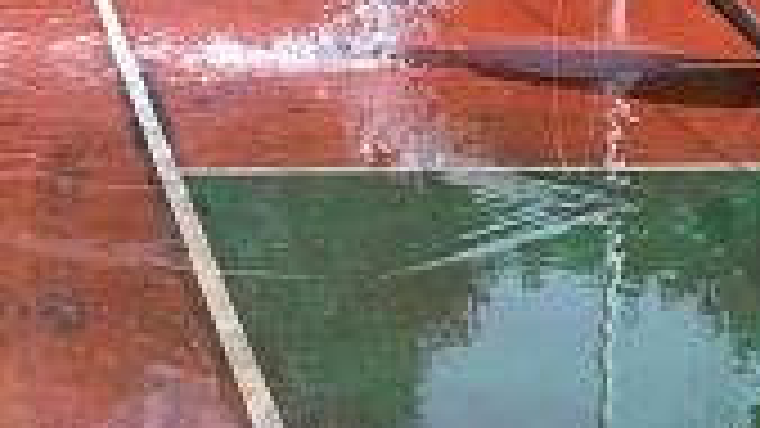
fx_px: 2357
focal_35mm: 117
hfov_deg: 18.2
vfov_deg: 9.7
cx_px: 157
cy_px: -403
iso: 100
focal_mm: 30
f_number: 5.6
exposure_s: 1/250
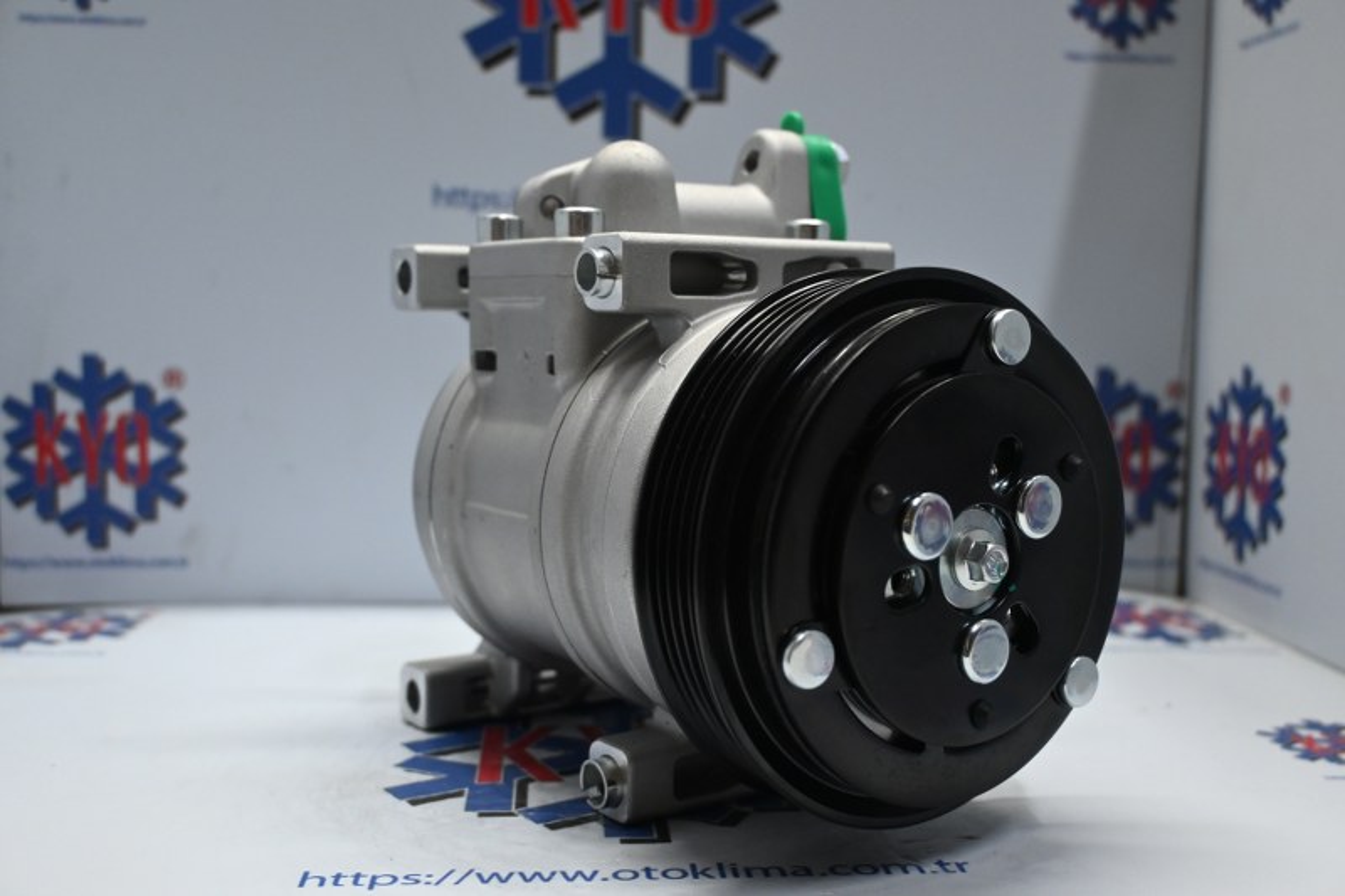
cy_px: 448
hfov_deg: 51.3
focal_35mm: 38
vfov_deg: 35.5
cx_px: 672
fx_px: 1401
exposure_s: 1/125
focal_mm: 25
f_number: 4.2
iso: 1100
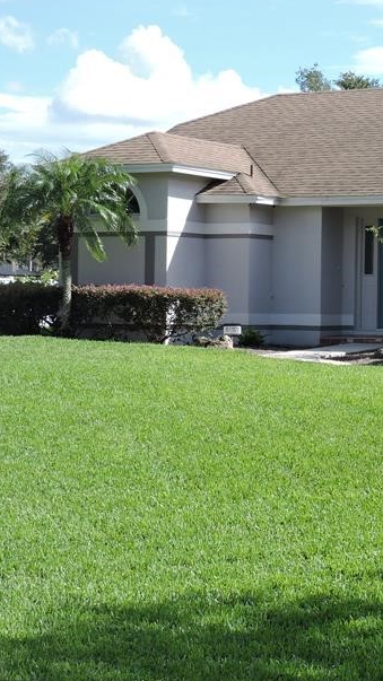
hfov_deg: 13.5
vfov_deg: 24.4
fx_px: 1571
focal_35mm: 87
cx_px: 458
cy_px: 262
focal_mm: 8.4
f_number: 3.5
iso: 100
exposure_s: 1/500
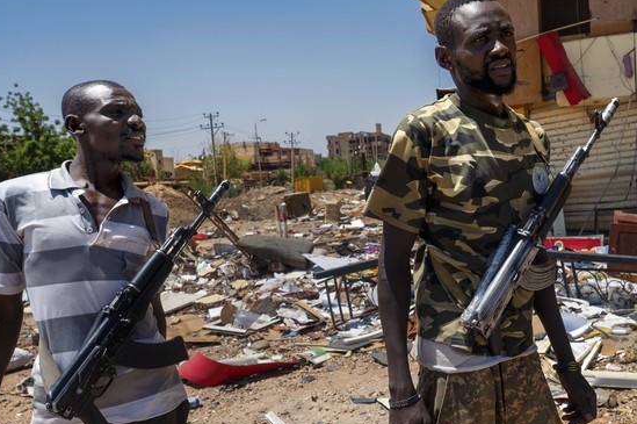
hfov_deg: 53.2
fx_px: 619
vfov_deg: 37.8
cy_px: 228
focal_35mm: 35
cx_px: 434
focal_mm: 24
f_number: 8
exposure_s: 1/640
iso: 50
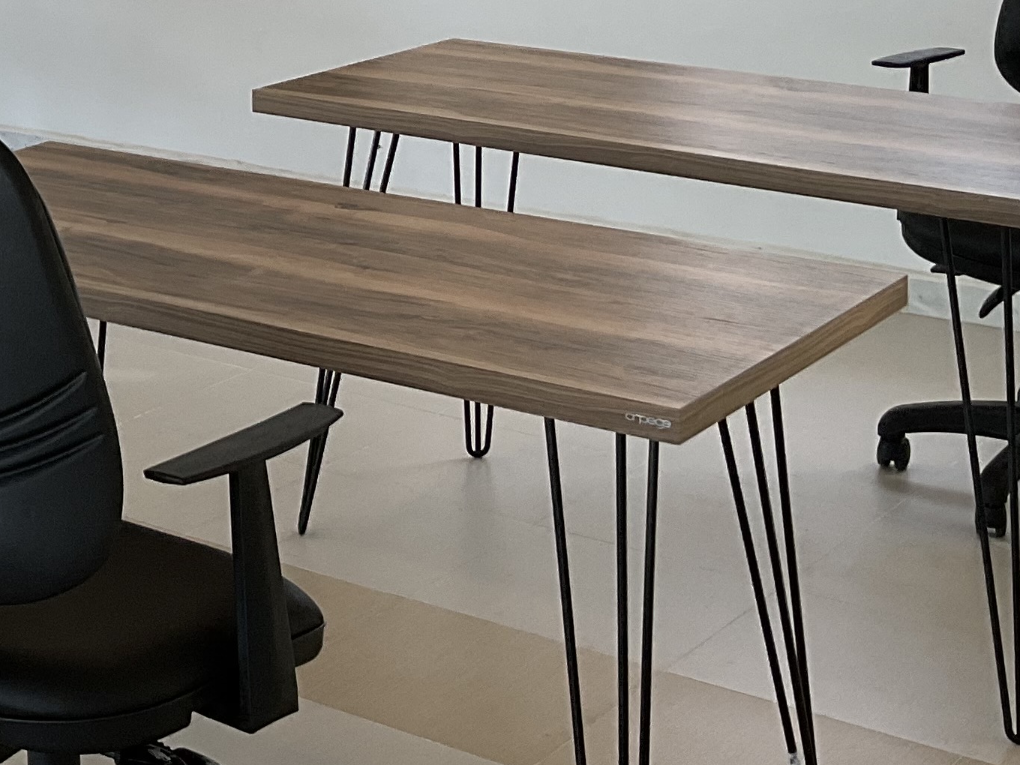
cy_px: -94
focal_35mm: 86
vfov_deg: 16.6
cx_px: -229
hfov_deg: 21.1
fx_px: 2534
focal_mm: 3
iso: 25
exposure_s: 1/122
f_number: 1.8
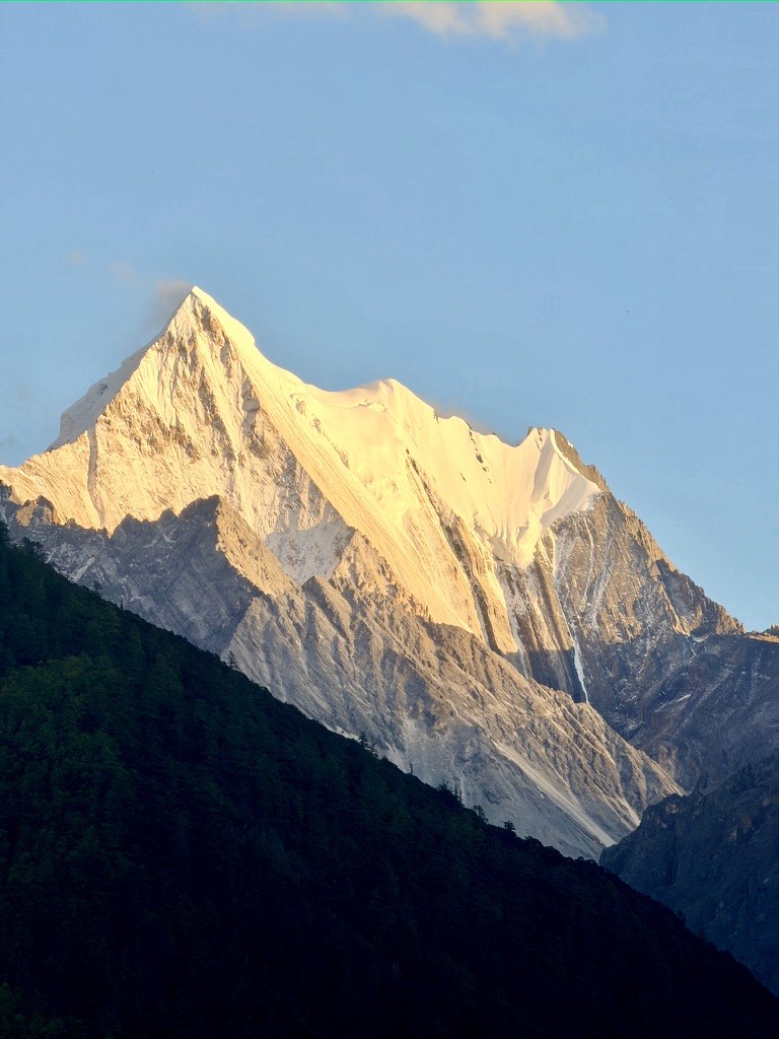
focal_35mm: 200
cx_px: 390
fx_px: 6001
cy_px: 520
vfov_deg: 9.9
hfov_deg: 7.4
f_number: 2.8
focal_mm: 16.89
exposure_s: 1/471
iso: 50
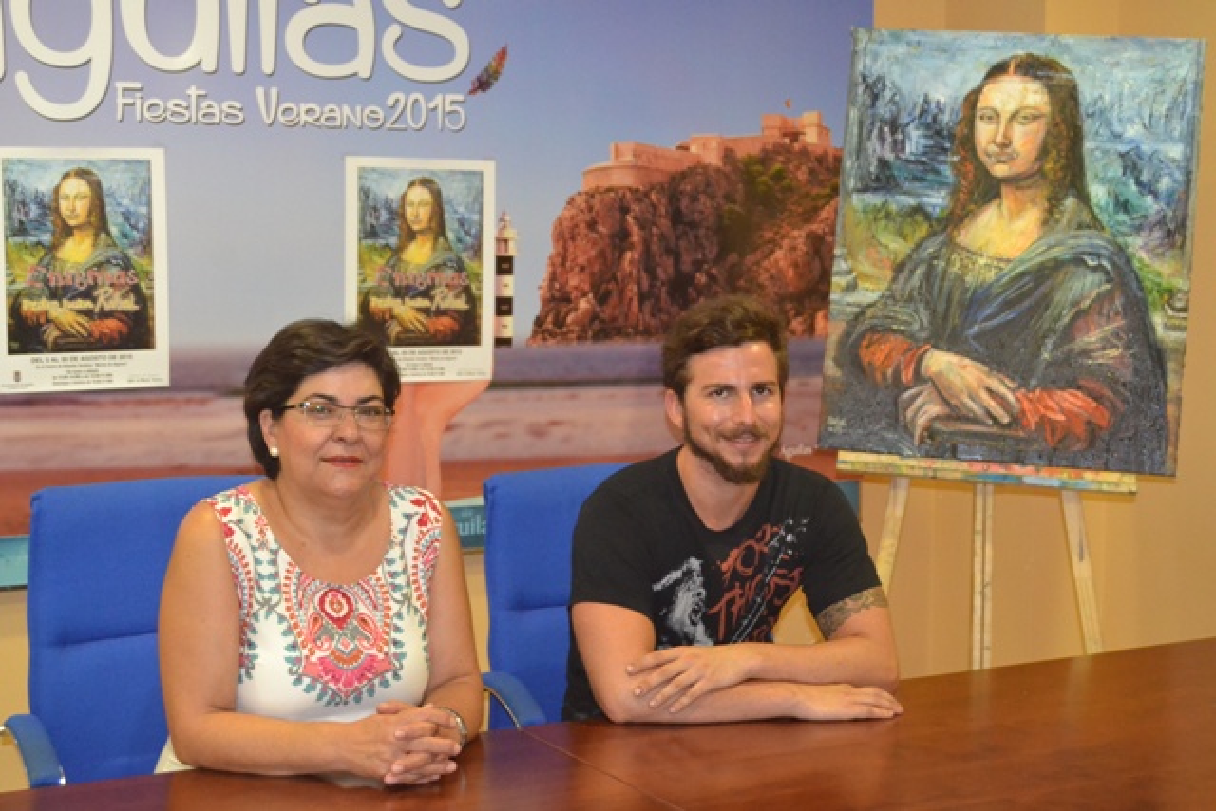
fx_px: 1926
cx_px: 608
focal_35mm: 57
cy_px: 406
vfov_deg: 23.8
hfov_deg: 35.0
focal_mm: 38
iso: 3200
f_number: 4.8
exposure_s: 1/60
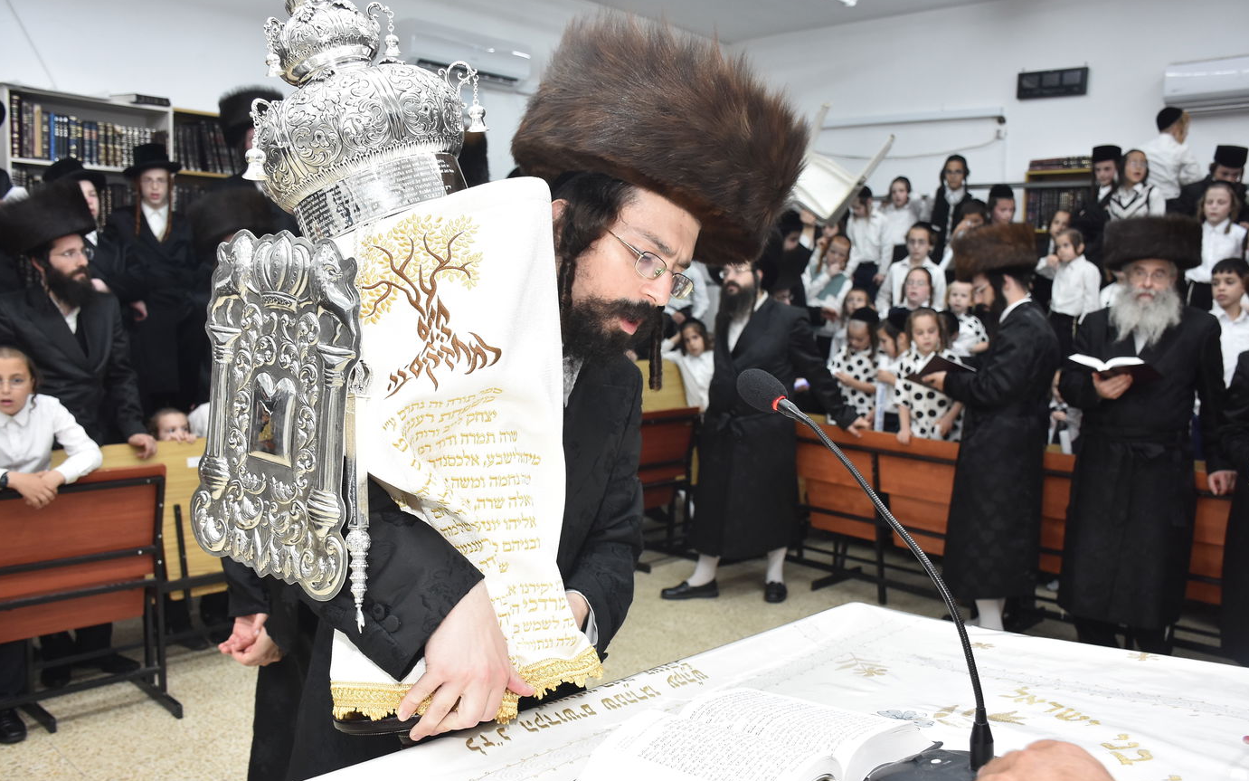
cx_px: 629
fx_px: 1055
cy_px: 410
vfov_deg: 40.6
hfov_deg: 61.2
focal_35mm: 31
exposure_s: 1/125
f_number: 5.6
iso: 800
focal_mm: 20
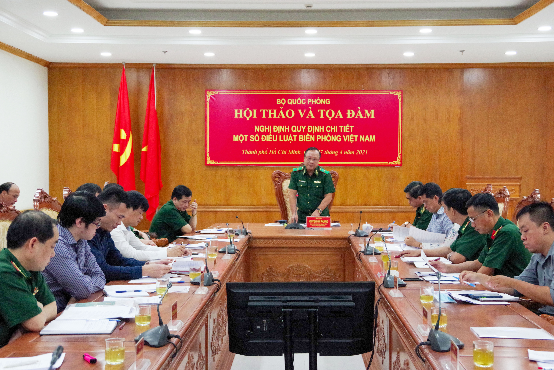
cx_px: 277
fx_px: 831
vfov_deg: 25.1
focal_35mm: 54
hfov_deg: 36.9
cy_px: 185
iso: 3200
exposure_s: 1/125
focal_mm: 36
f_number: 5
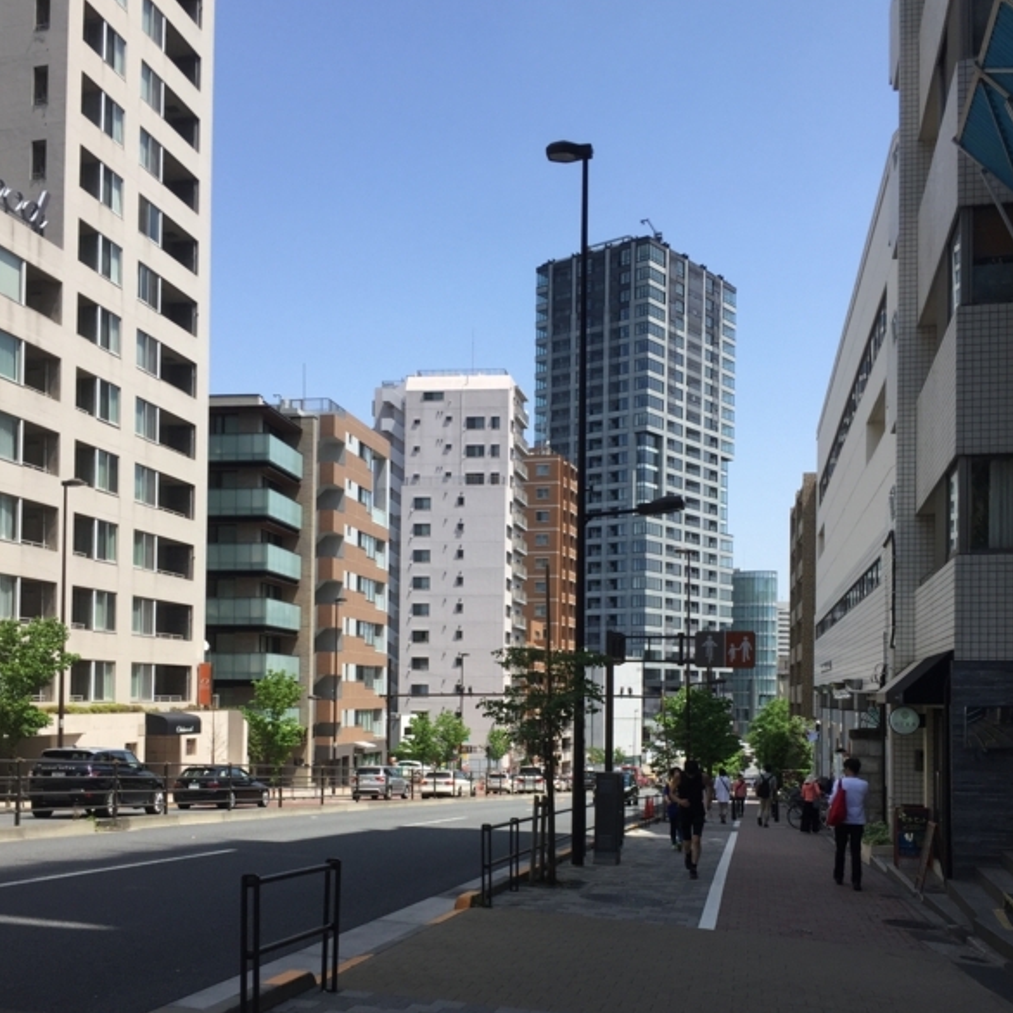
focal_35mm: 35
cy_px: 662
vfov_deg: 46.6
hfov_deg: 47.2
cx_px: 505
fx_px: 1159
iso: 32
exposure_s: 1/1522
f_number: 2.2
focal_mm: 4.15
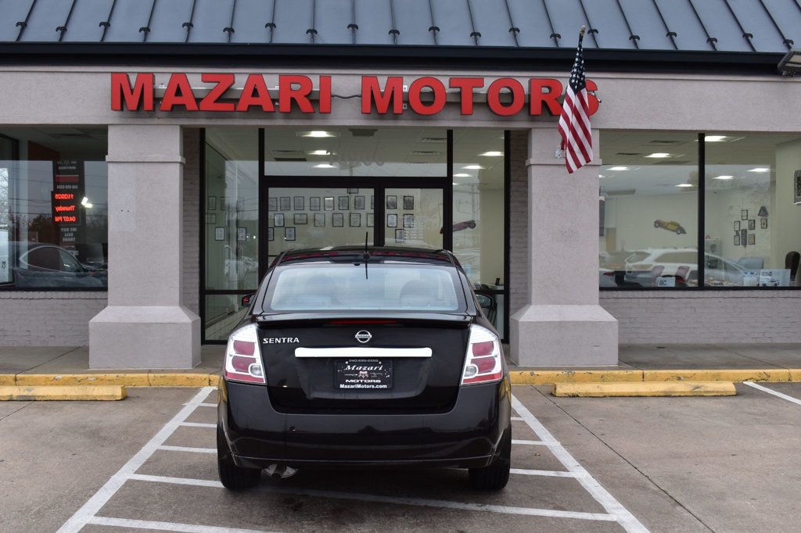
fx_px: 901
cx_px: 400
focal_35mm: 40
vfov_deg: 33.0
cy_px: 266
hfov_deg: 47.9
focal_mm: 27
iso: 400
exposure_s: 1/60
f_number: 8
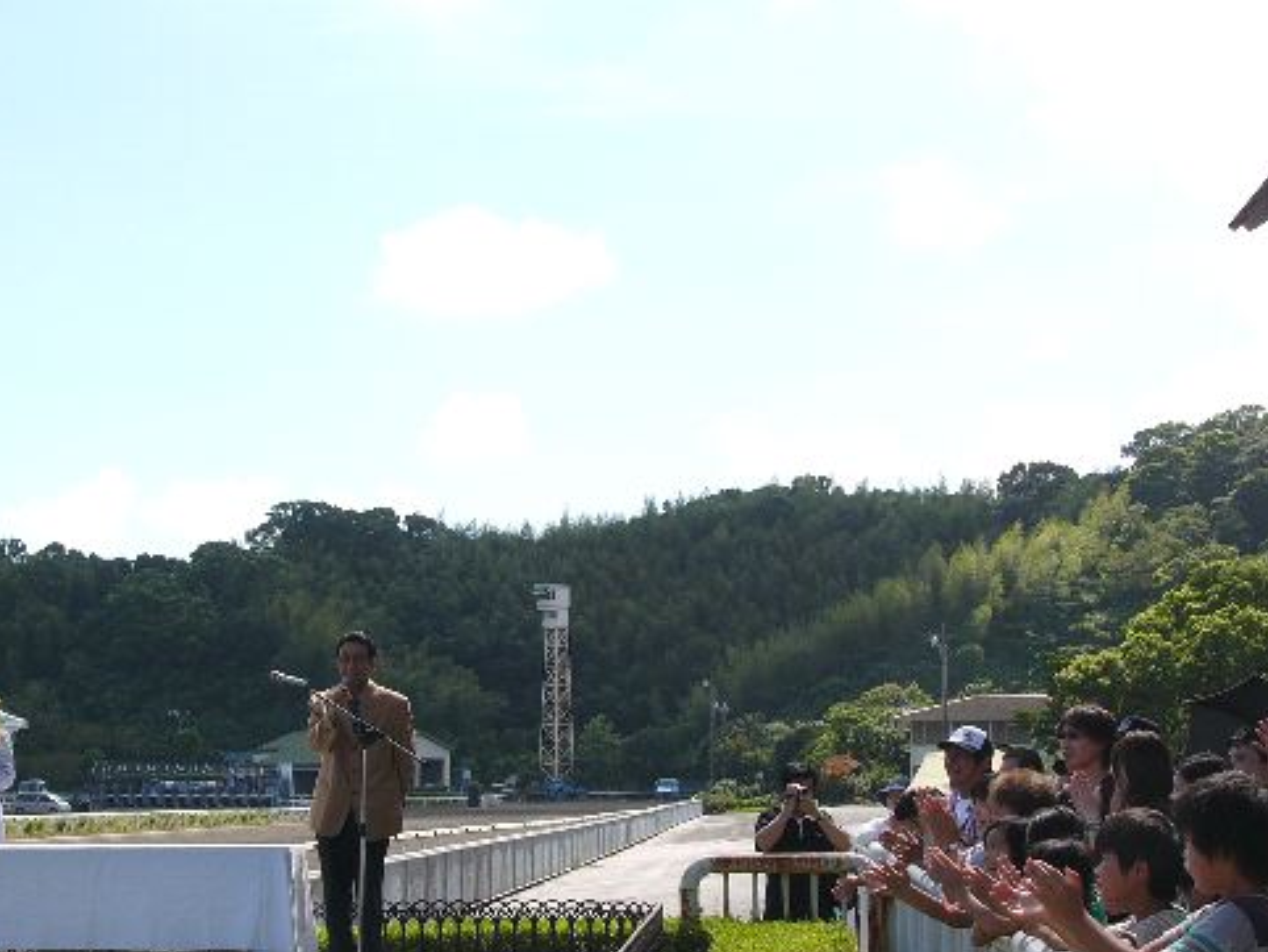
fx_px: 2382
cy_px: 539
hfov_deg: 29.7
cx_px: 521
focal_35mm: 65
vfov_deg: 22.6
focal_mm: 8.1
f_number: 4
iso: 50
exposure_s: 1/400
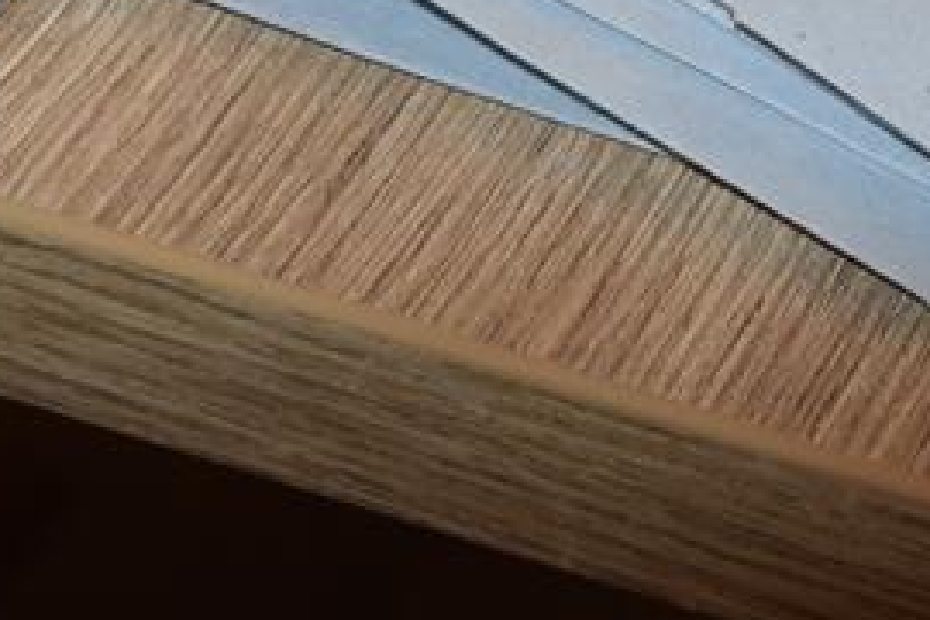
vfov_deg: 4.1
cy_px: -276
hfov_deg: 6.2
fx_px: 8524
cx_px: 1061
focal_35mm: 330
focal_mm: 66
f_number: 5.3
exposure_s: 1/60
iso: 1600
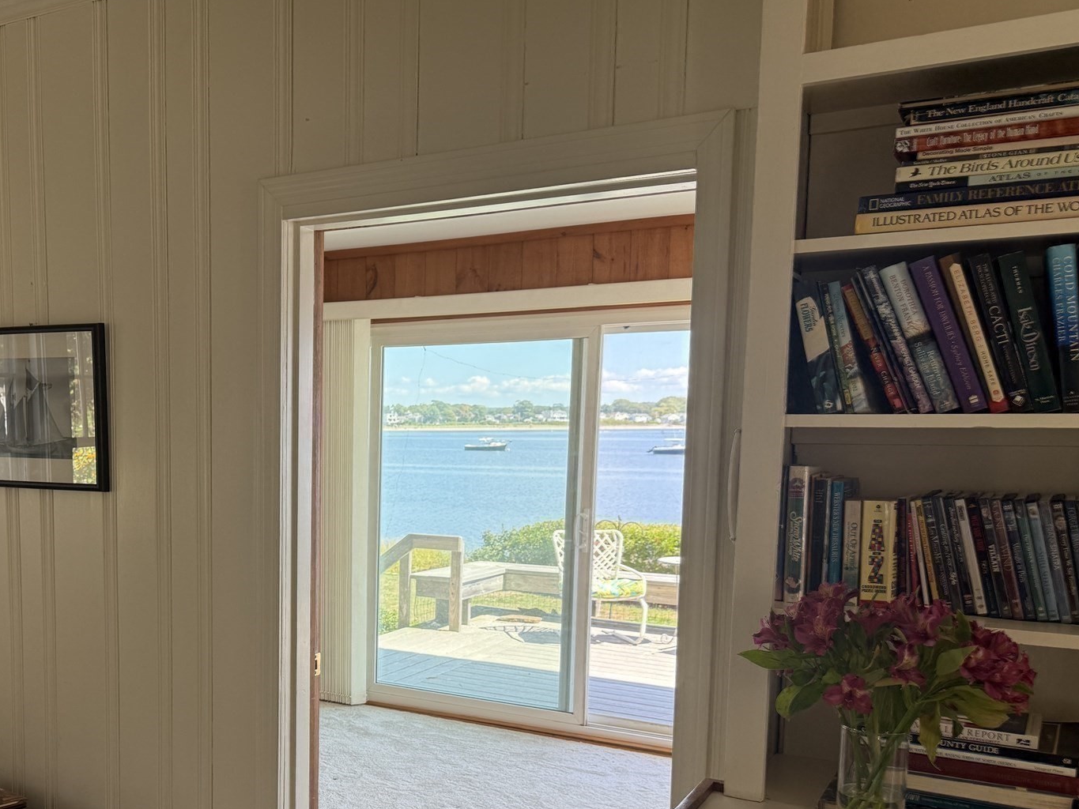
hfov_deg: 49.6
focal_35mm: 36
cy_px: 552
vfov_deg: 39.1
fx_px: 1122
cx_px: 288
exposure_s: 1/230
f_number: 1.78
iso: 100
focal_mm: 6.76
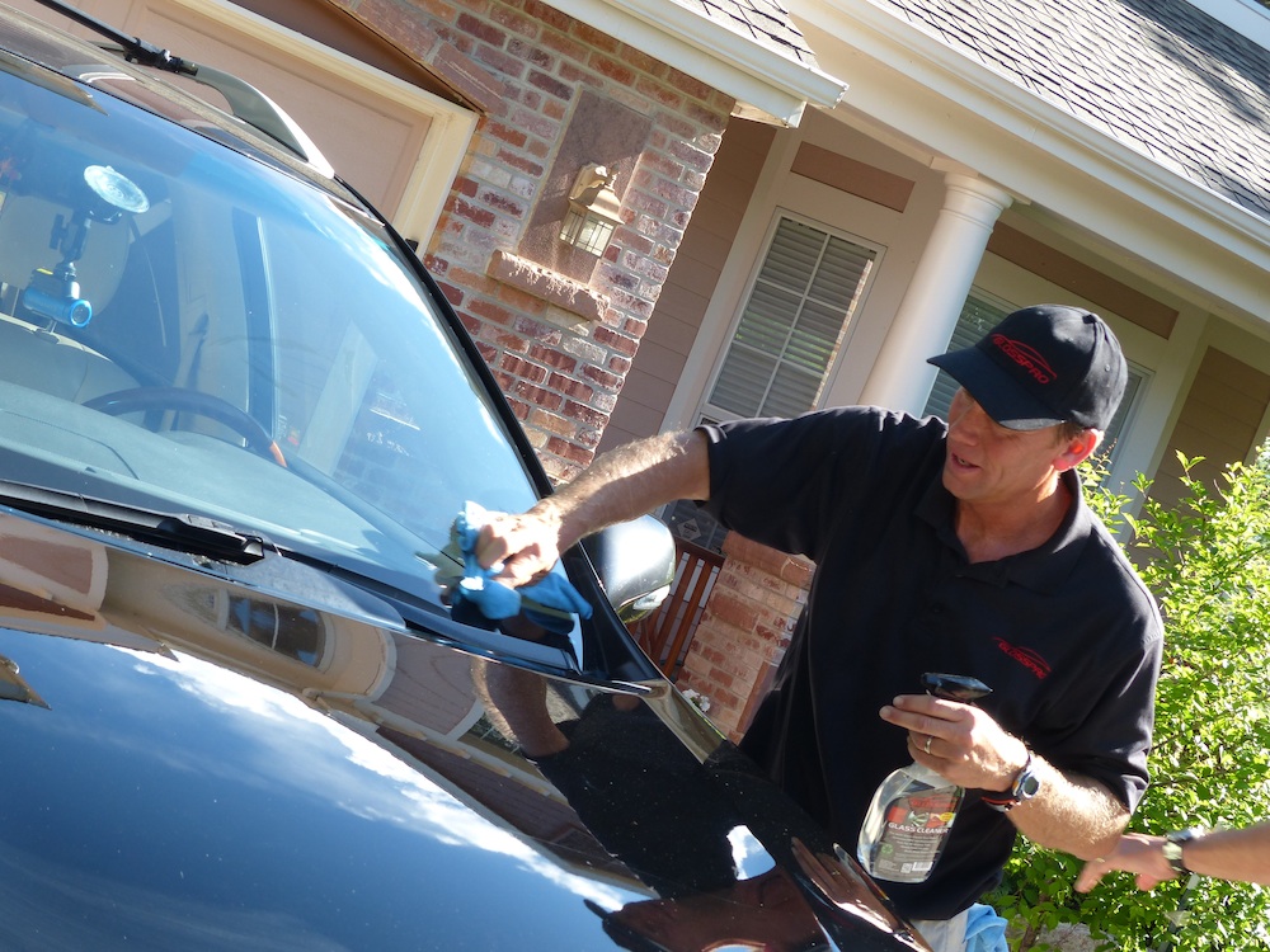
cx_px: 635
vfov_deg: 21.3
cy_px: 476
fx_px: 2531
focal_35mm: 69
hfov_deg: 28.2
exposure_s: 1/160
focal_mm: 12.5
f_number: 4
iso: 100
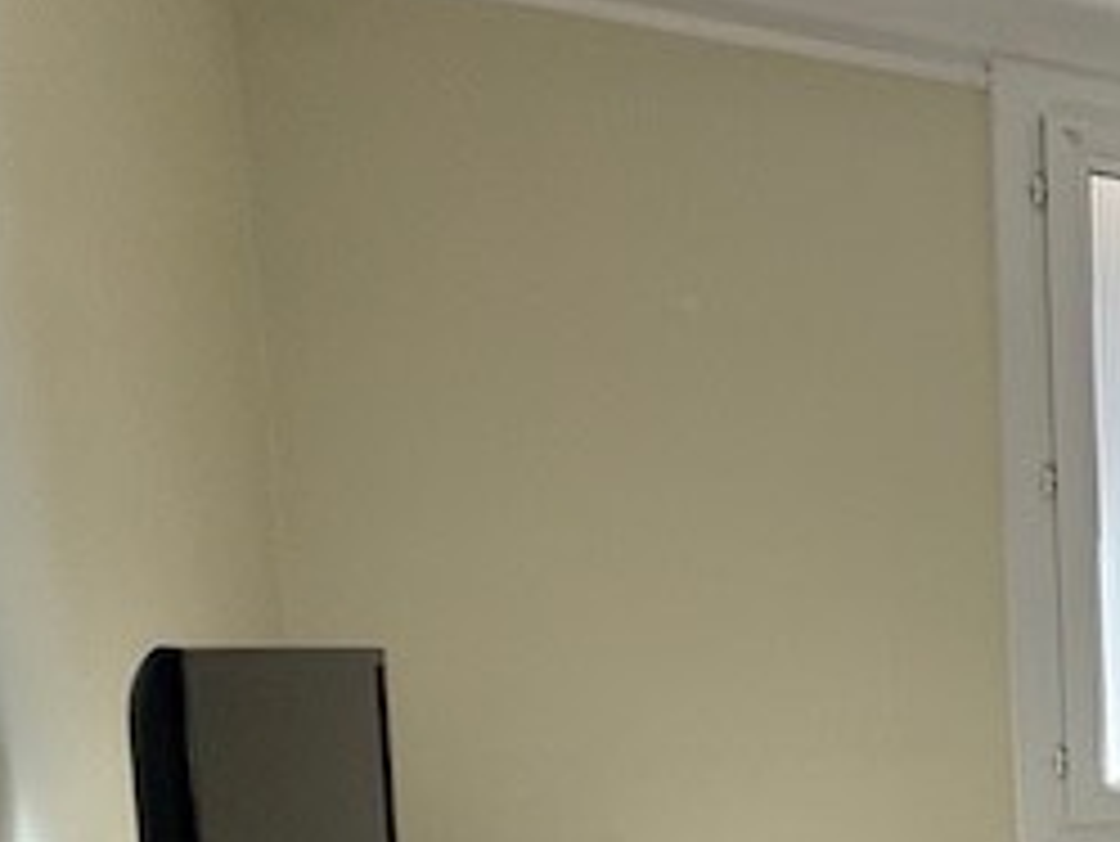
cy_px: 797
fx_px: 1457
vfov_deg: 30.4
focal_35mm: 45
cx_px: 1633
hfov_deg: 28.9
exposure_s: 1/99
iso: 125
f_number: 2.2
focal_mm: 2.22
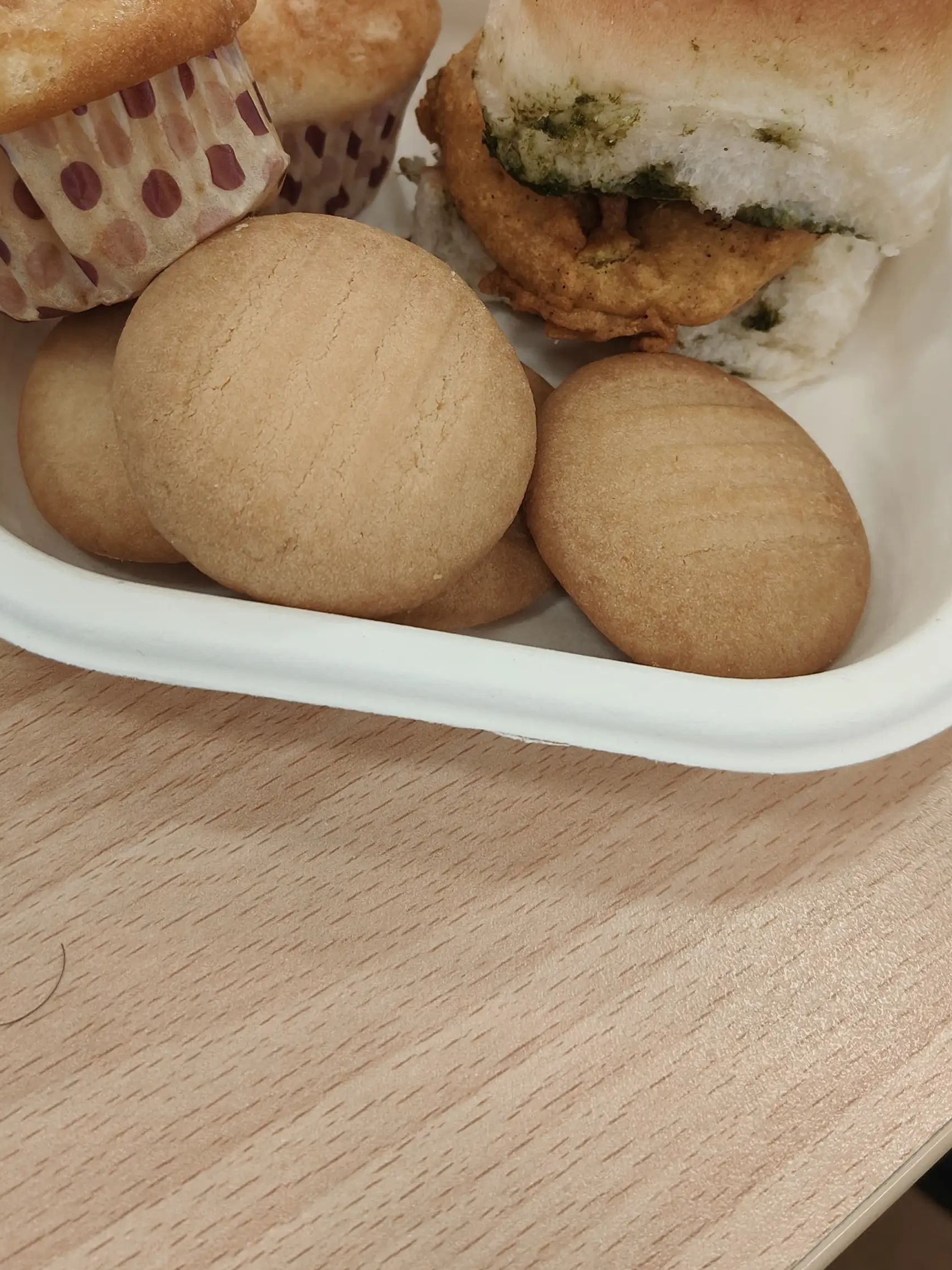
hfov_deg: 33.6
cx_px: 468
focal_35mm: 43
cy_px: 381
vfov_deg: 43.0
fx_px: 1576
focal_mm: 5.59
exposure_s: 1/50
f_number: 1.8
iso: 500
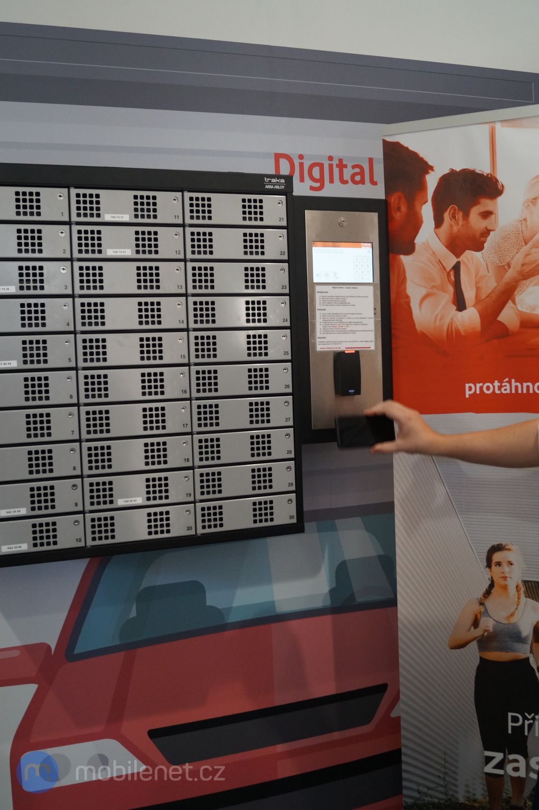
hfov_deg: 36.8
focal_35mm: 36
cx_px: 270
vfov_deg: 53.2
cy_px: 405
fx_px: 809
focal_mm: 24
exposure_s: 1/160
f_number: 4
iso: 1250
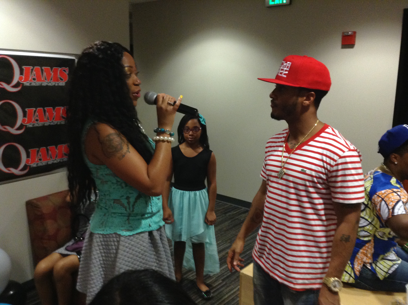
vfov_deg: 42.8
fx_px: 388
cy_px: 152
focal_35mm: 33
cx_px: 204
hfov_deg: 55.4
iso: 200
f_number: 2.4
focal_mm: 3.3
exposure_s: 1/24
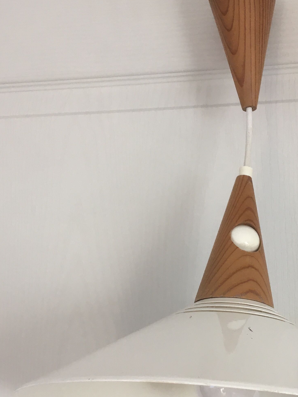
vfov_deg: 31.9
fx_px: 689
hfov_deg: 24.2
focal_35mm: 60
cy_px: 265
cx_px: 222
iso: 25
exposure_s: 1/33
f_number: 2.2
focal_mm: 4.15
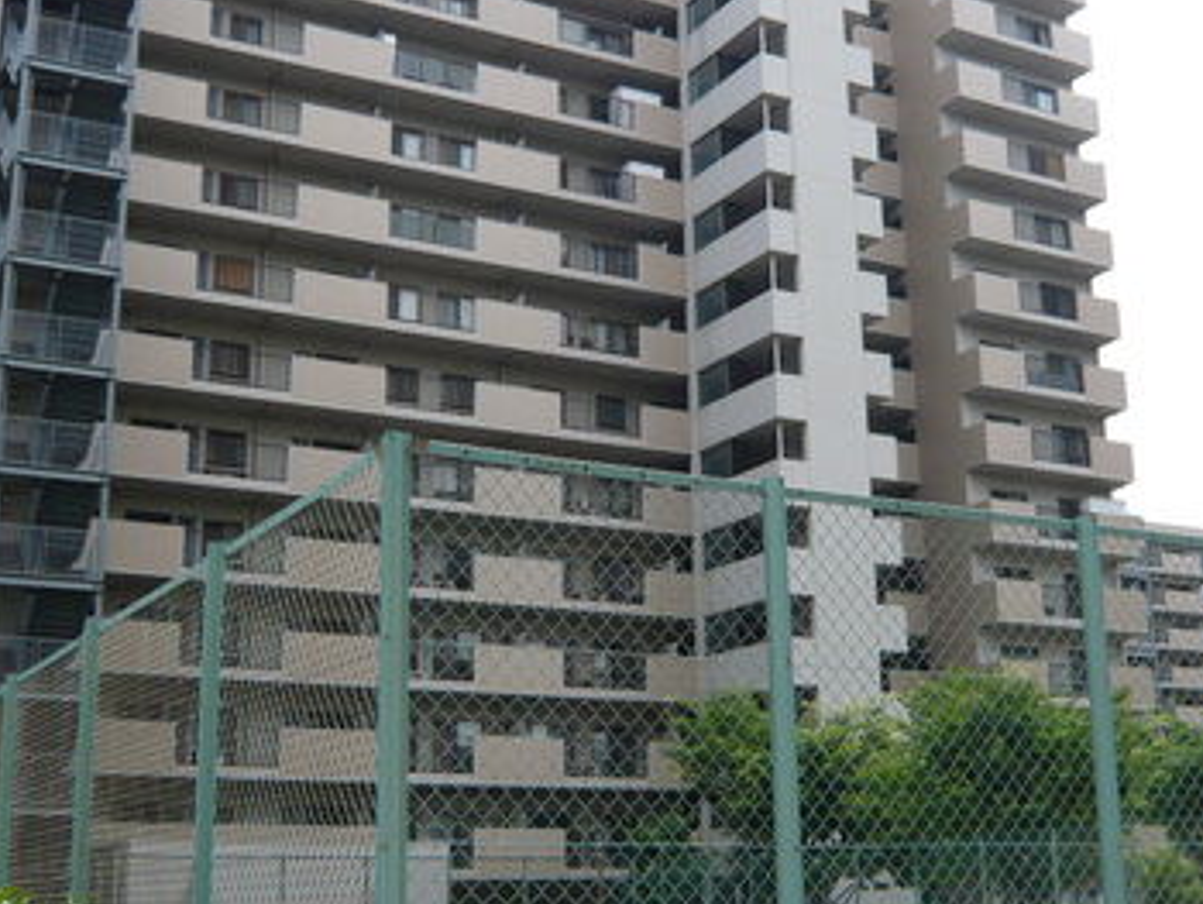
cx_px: 636
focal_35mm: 48
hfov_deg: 39.6
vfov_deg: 30.3
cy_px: 450
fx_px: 1669
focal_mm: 4.6
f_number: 2.8
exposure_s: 1/800
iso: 100
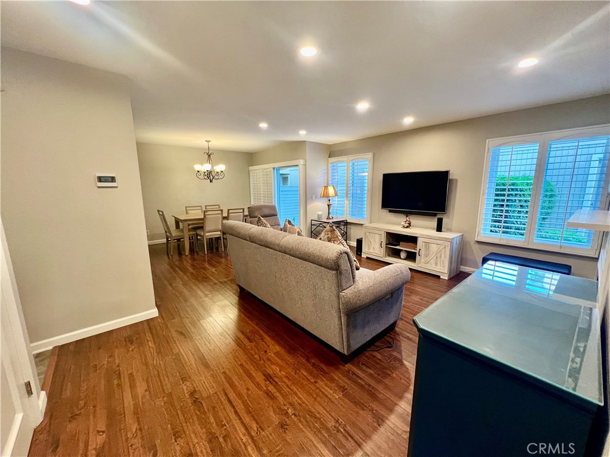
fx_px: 229
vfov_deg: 89.9
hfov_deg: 106.2
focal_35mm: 13
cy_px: 228
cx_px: 305
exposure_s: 1/60
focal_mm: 1.57
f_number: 1.8
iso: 160
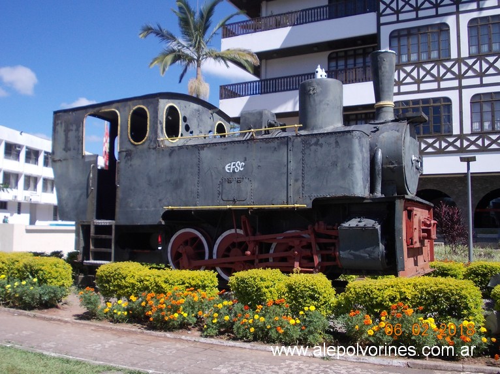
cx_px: 250
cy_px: 187
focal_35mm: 38
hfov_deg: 49.0
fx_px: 549
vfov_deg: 37.7
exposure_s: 1/250
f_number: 6.2
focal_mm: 5.3
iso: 80
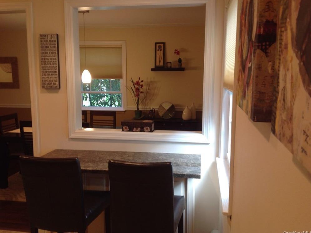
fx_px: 323
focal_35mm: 36
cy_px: 118
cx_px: 155
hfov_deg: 51.4
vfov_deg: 39.6
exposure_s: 1/15
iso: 64
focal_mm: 4.28
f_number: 2.4
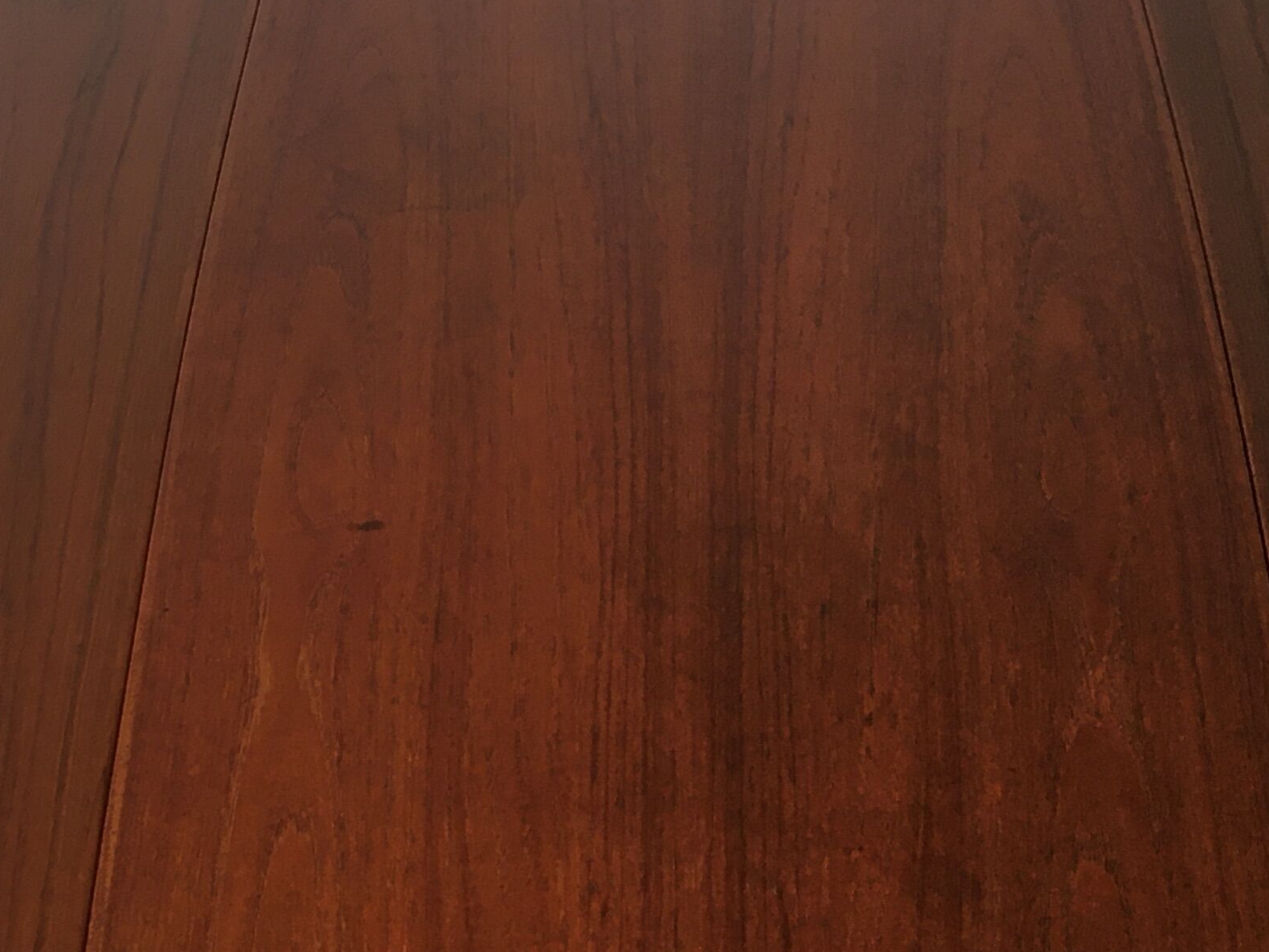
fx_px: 2713
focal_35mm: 74
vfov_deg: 19.4
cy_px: 899
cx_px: 649
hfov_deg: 26.3
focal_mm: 4.15
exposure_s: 1/33
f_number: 2.2
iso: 40
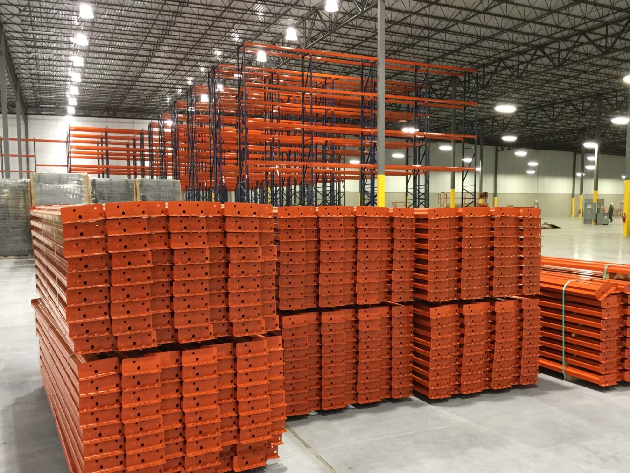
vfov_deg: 42.8
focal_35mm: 33
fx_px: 600
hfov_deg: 55.2
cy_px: 266
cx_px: 351
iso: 100
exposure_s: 1/15
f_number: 2.2
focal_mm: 4.15
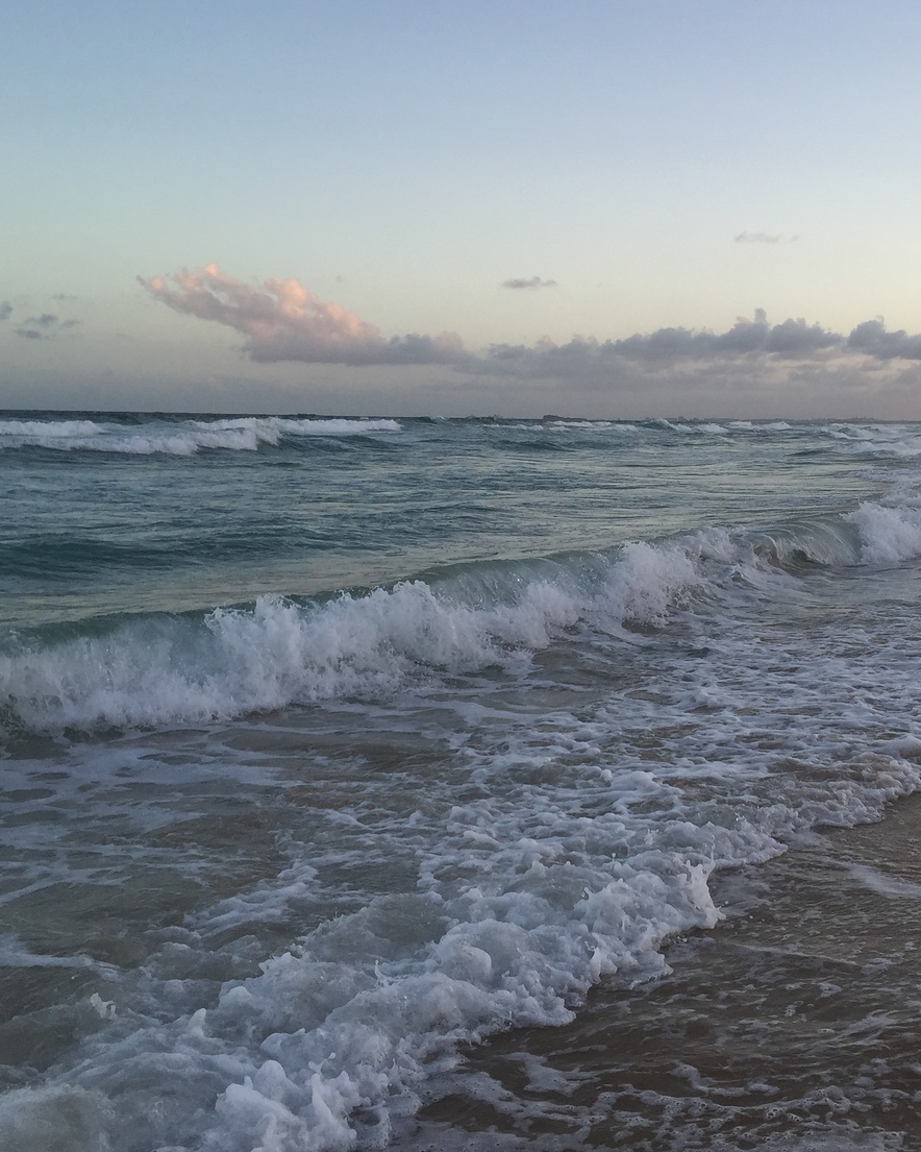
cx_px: 719
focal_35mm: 41
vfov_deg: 44.8
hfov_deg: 35.5
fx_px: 1397
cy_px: 572
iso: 32
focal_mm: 4.15
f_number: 2.2
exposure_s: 1/388
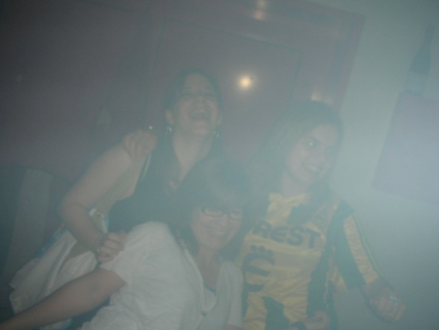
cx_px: 220
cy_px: 165
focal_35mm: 35
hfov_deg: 52.6
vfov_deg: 40.7
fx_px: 444
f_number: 3
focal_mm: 5.8
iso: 50
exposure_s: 1/60.1
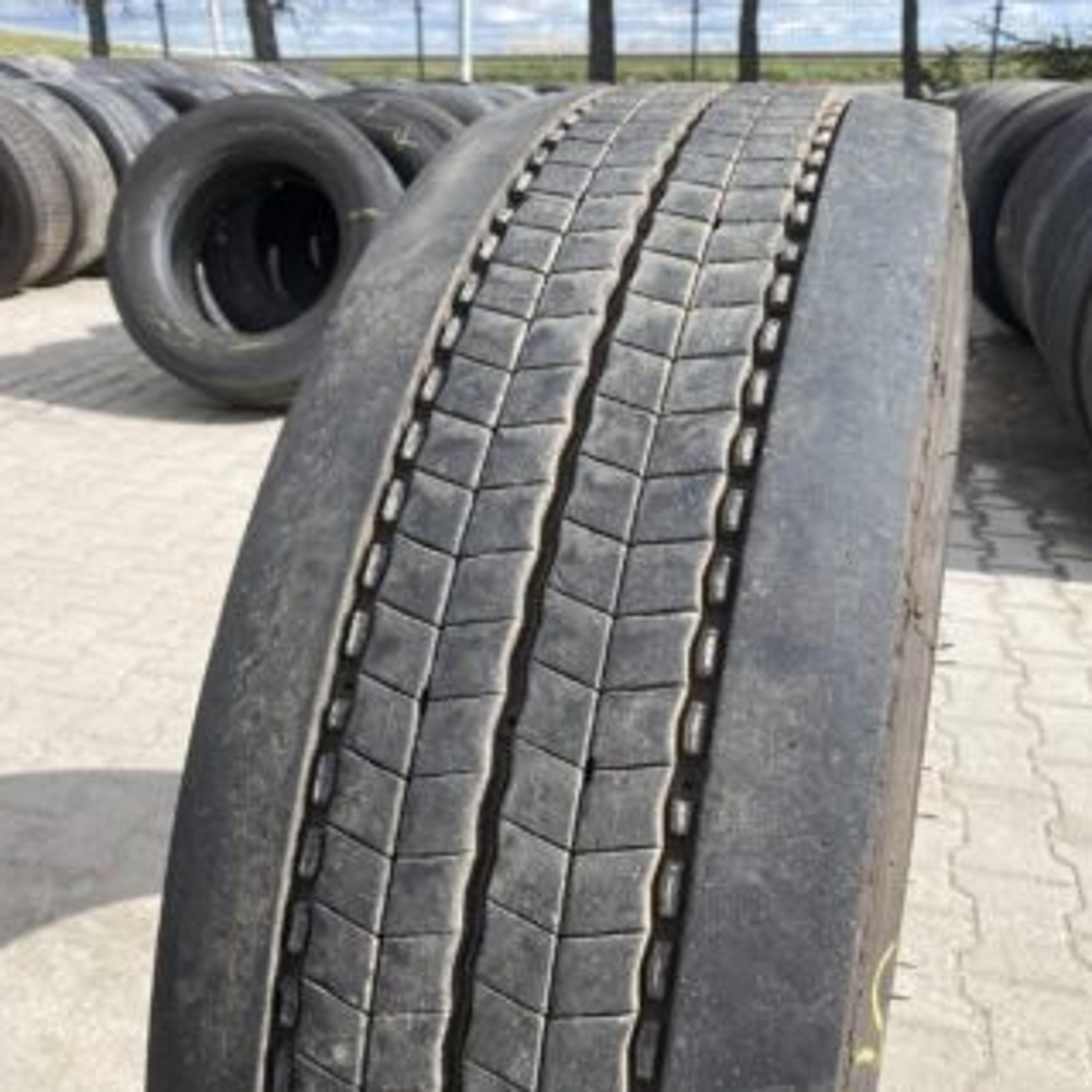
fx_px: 1106
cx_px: 585
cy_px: 543
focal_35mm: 31
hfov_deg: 52.5
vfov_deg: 52.5
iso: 32
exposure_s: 1/2028
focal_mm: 4.25
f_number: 1.8
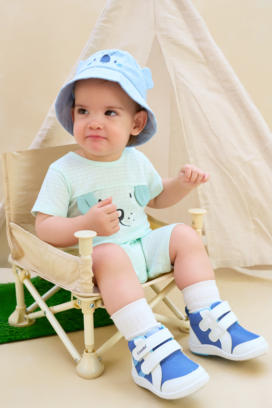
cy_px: 204
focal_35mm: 42
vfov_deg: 46.4
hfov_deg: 31.9
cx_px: 136
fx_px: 476
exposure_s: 1/200
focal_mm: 28
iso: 320
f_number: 5.6
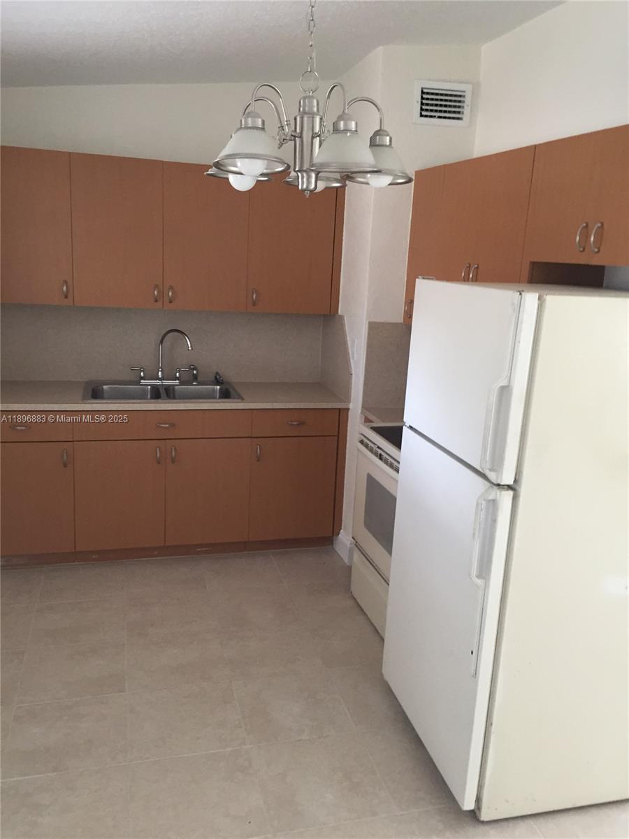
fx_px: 703
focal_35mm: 29
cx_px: 314
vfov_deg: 61.7
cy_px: 420
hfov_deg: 48.2
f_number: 2.2
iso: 100
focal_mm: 4.15
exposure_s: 1/30
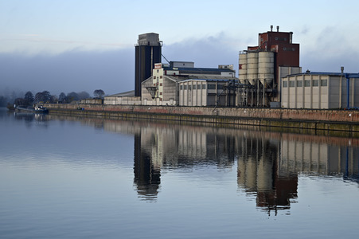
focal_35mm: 70
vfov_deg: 19.4
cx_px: 180
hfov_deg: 28.9
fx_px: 698
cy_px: 120
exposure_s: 1/400
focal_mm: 70
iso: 50
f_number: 2.8
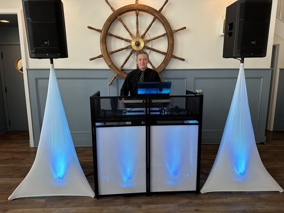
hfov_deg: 71.6
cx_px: 142
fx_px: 197
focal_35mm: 24
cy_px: 106
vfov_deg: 56.8
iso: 160
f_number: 1.78
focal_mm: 6.86
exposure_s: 1/120
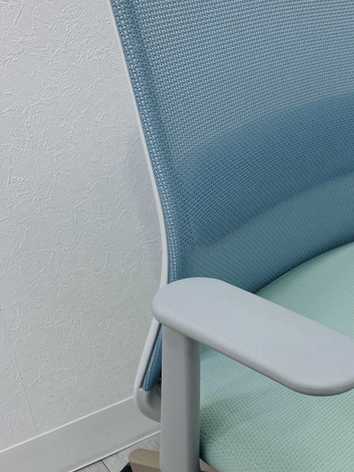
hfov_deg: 31.4
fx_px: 613
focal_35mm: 45
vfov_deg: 41.4
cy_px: 326
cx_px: 279
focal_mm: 3.99
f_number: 1.8
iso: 40
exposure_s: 1/66
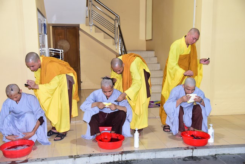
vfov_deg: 33.4
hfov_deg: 48.4
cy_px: 82
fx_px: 272
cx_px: 122
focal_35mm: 40
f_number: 4.5
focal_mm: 40
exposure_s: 1/50
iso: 2000
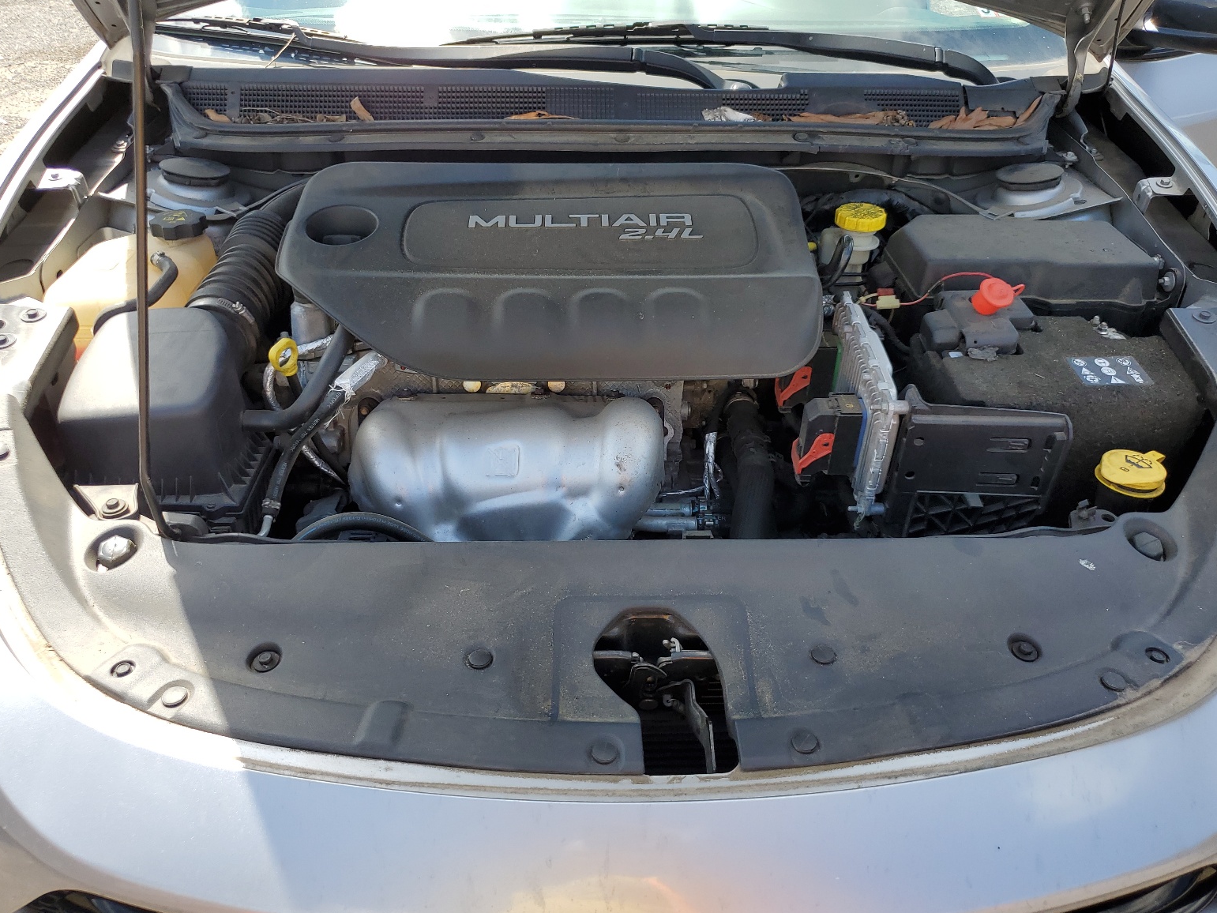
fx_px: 949
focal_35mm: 27
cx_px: 624
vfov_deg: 51.4
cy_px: 442
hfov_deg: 65.3
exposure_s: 1/909
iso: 50
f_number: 1.5
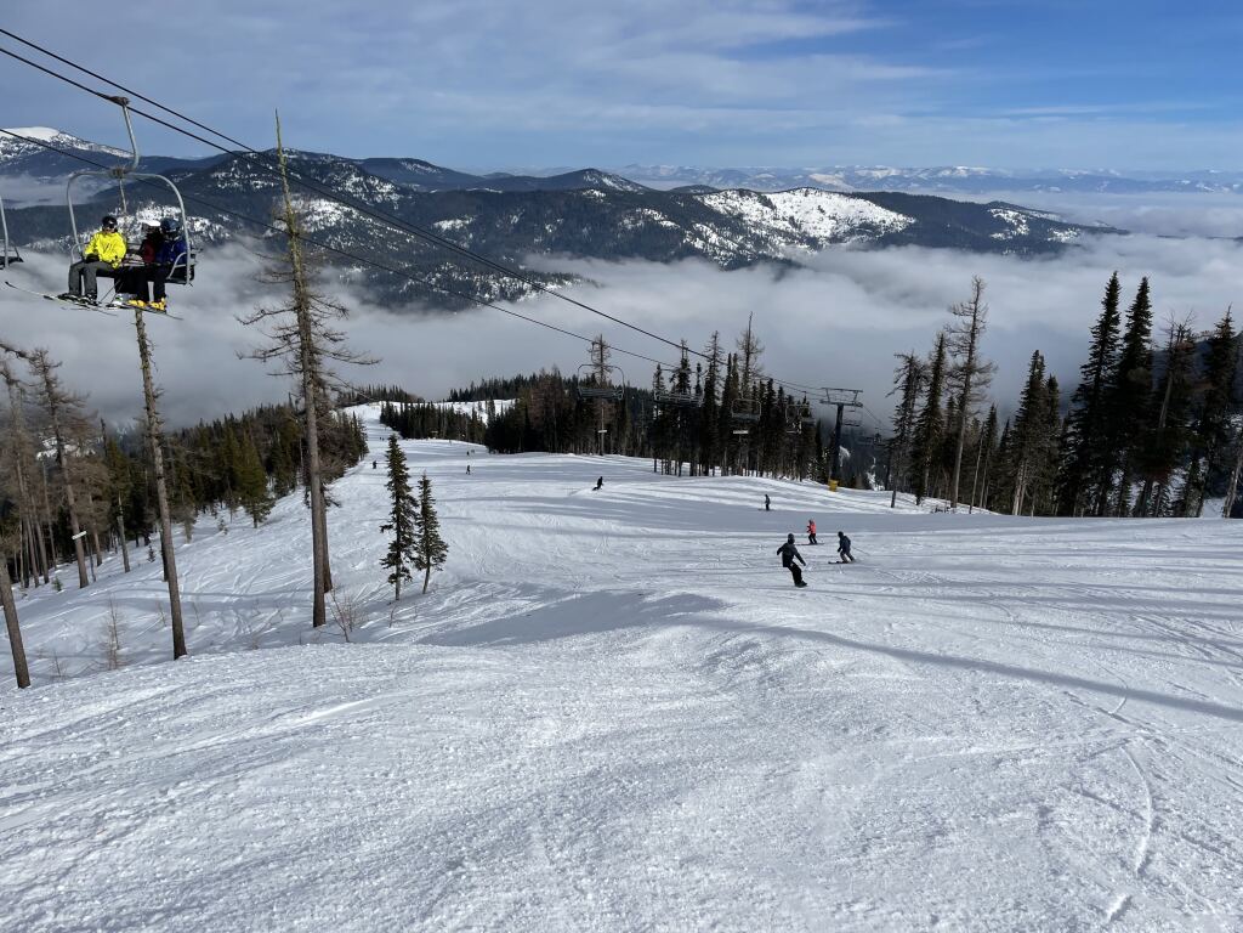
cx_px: 622
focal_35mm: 26
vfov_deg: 53.1
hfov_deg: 67.3
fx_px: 934
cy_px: 466
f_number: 1.6
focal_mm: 4.2
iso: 32
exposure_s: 1/10753
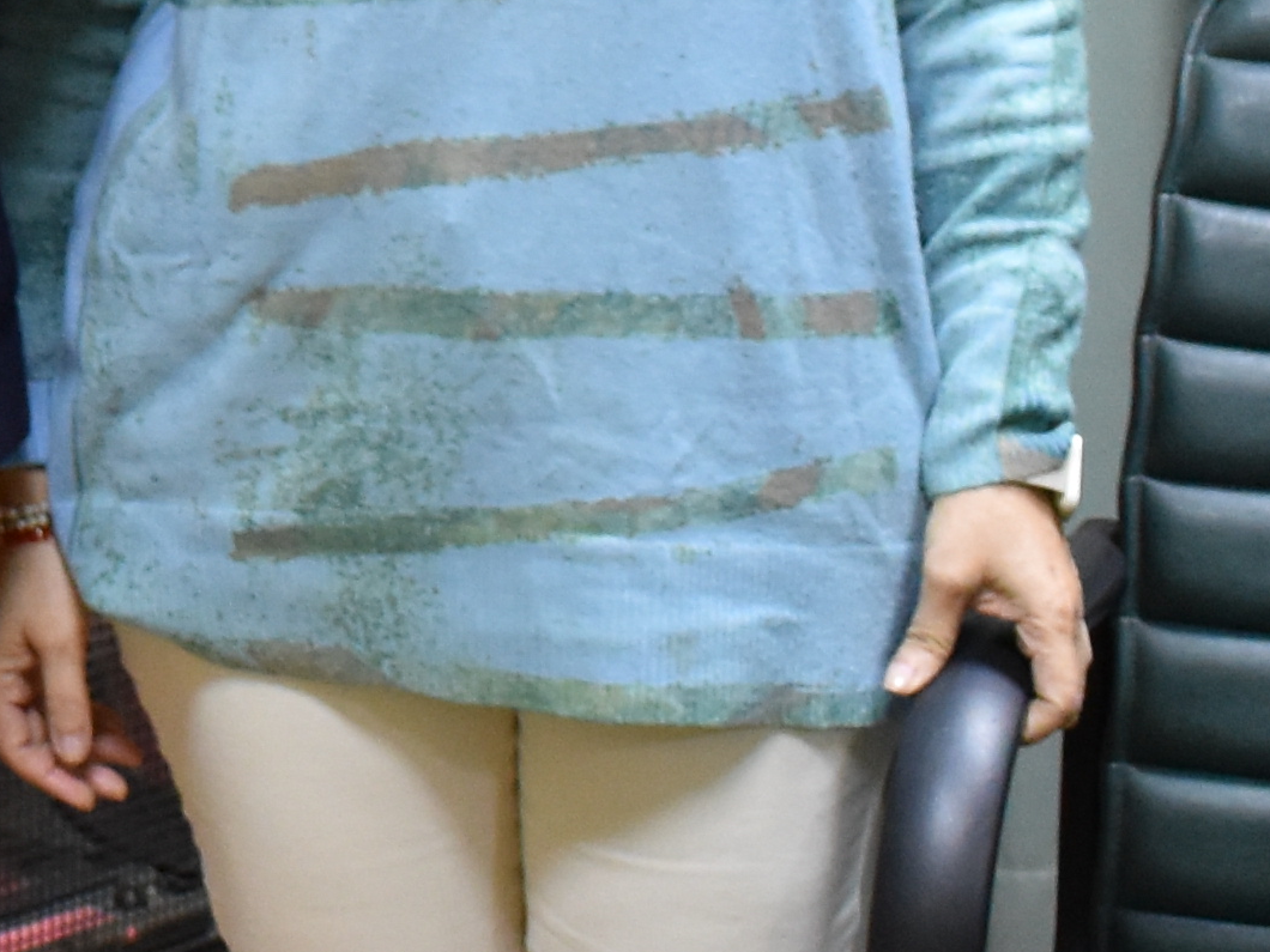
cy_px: -486
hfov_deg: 12.4
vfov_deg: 9.8
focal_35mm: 147
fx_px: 5393
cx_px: -947
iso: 1250
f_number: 4
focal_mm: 18
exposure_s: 1/30
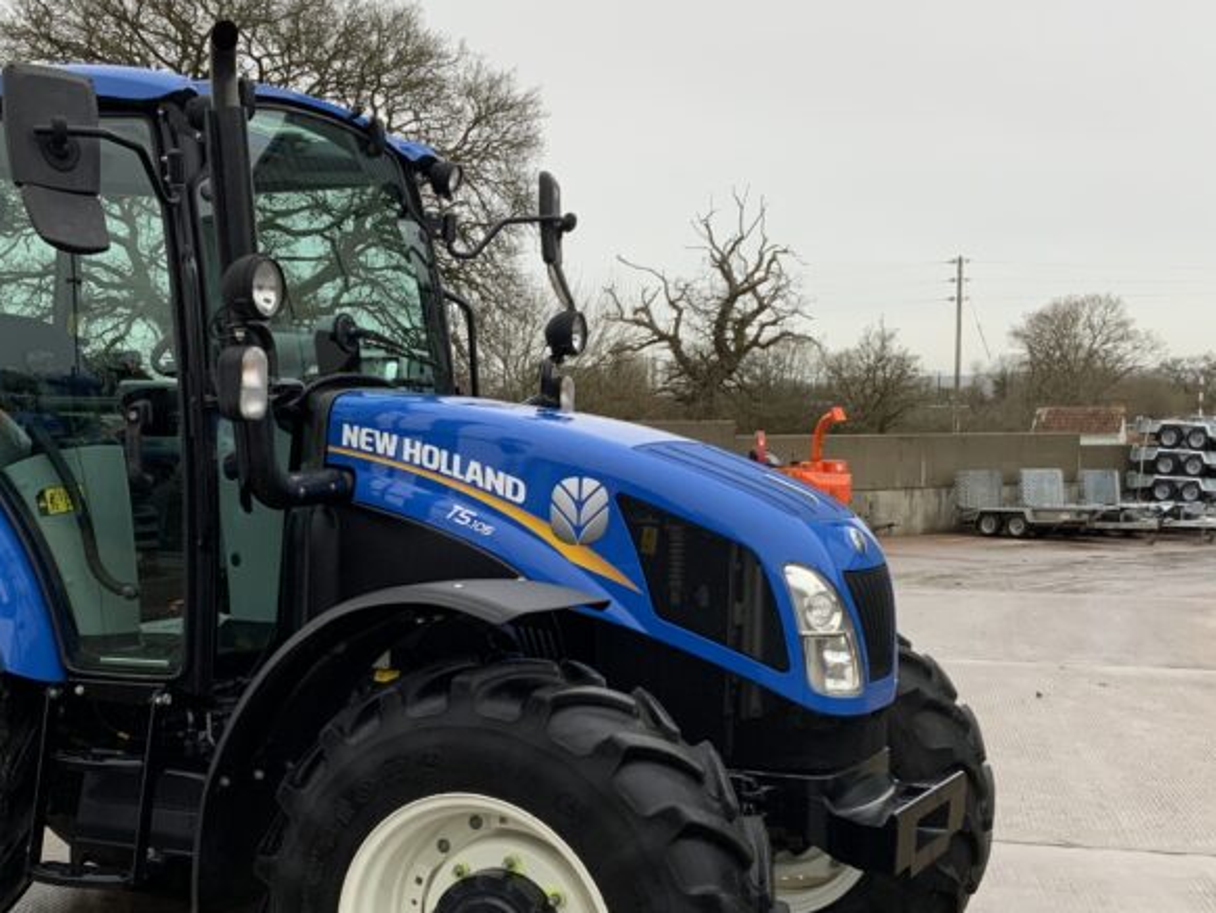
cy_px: 595
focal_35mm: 51
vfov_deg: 28.4
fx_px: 1792
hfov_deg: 37.3
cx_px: 468
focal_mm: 3
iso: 32
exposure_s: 1/122
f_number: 1.8
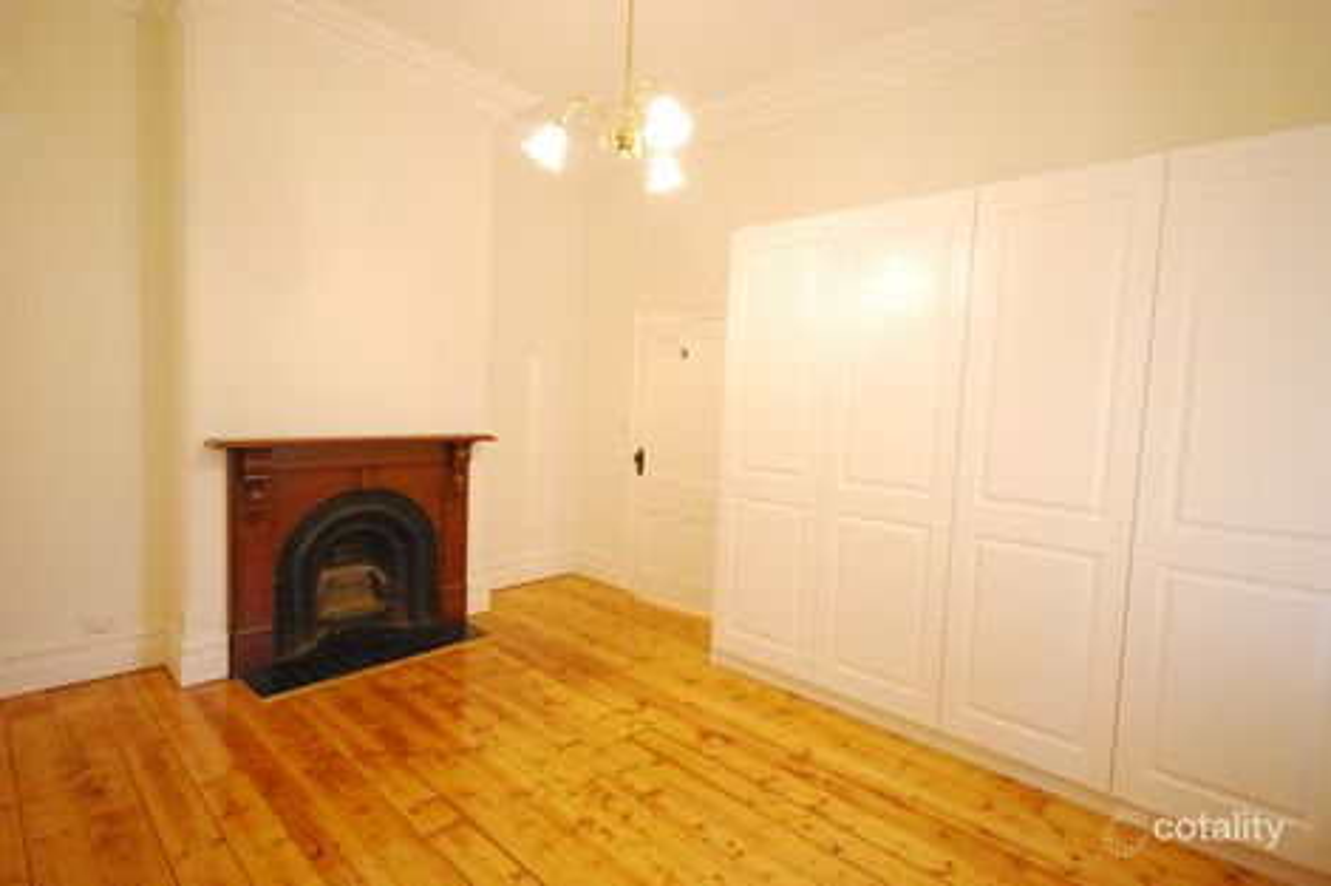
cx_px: 666
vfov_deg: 69.6
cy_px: 443
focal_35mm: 17
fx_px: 638
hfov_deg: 92.5
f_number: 4.5
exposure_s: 1/40
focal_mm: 11.5
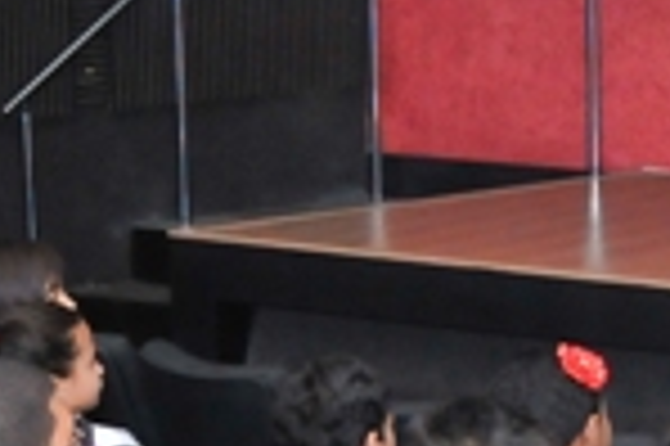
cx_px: 1007
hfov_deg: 12.6
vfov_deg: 8.8
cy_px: 228
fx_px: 2882
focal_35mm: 155
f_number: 4.5
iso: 1600
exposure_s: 1/250
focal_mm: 24
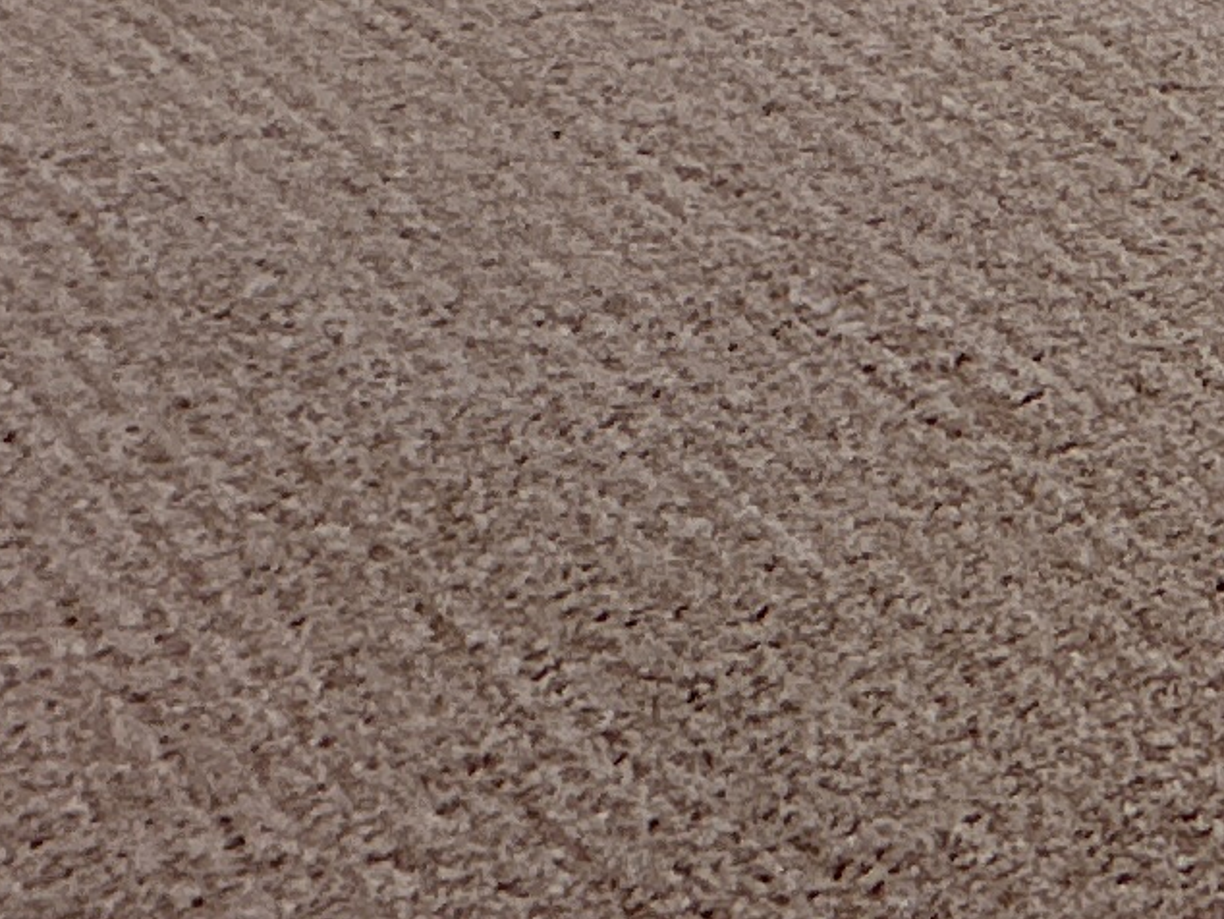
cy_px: -1826
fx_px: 3148
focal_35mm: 89
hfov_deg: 14.9
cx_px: 2846
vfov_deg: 11.0
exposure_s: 1/60
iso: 200
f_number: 2.2
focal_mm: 2.22
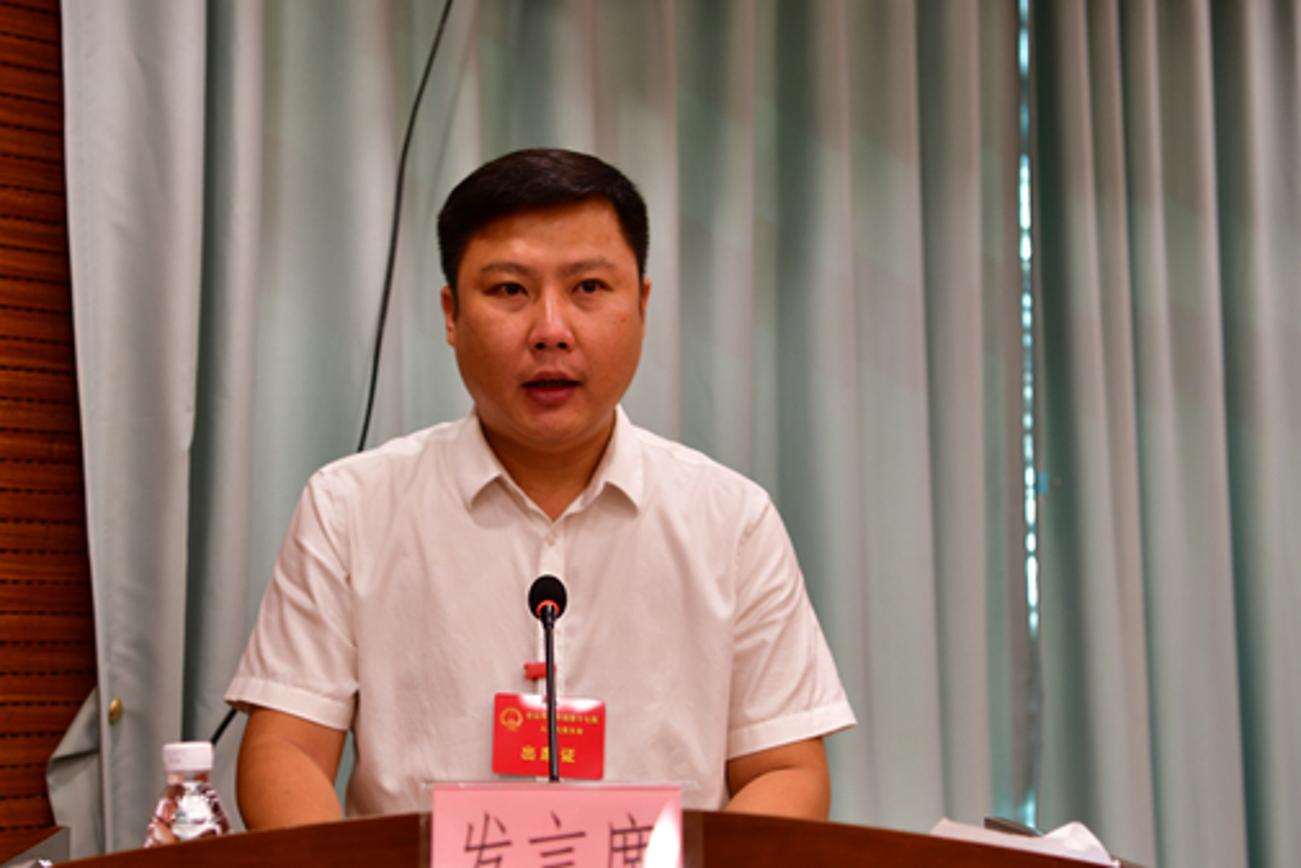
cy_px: 501
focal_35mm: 76
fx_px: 2747
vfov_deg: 17.9
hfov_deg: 26.6
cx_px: 575
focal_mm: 48
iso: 250
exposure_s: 1/50
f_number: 2.8
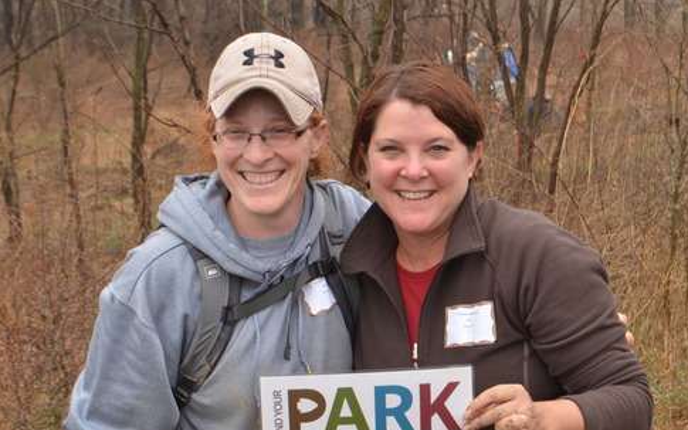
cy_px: 233
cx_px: 343
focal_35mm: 87
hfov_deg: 23.9
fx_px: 1622
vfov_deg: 15.1
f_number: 14
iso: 320
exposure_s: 1/80
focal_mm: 55
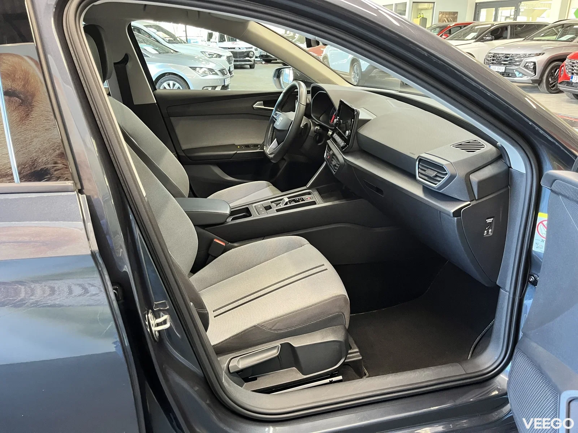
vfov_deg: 53.1
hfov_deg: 67.3
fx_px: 434
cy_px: 216
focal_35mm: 26
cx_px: 289
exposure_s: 1/60
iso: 320
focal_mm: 5.1
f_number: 1.6
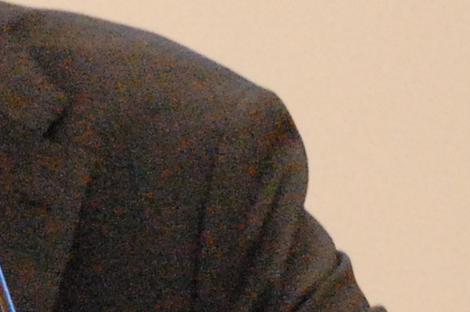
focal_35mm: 554
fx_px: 7222
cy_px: 113
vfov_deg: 2.5
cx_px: -343
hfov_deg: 3.7
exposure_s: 1/60
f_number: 4.5
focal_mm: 66
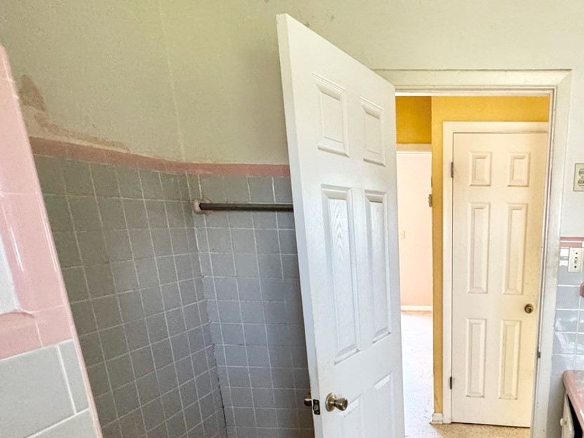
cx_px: 472
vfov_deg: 48.2
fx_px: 455
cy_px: 355
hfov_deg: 59.8
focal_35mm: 27
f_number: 2.2
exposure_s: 1/60
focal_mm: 2.22
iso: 500
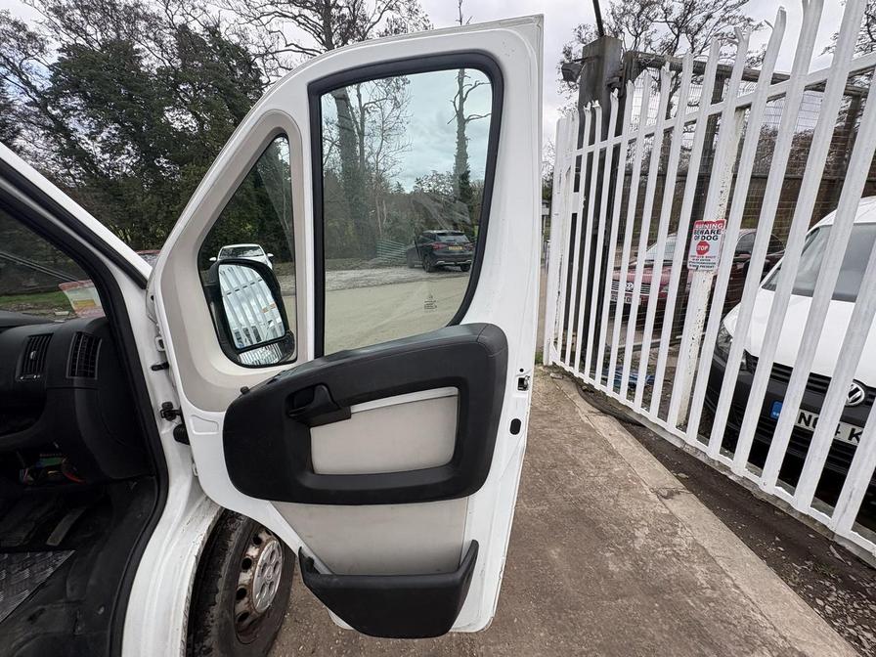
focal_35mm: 14
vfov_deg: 85.7
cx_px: 438
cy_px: 328
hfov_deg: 102.1
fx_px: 354
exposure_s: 1/418
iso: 40
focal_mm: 2.22
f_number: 2.2
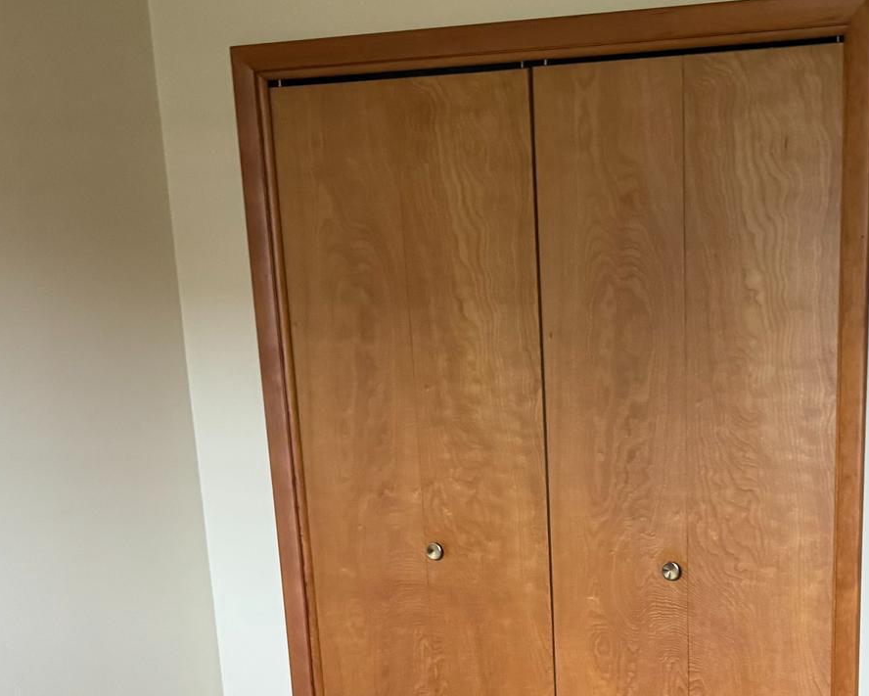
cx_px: 710
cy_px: 673
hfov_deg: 33.6
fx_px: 1389
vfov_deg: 26.8
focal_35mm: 54
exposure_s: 1/60
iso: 500
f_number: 1.78
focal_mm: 6.76
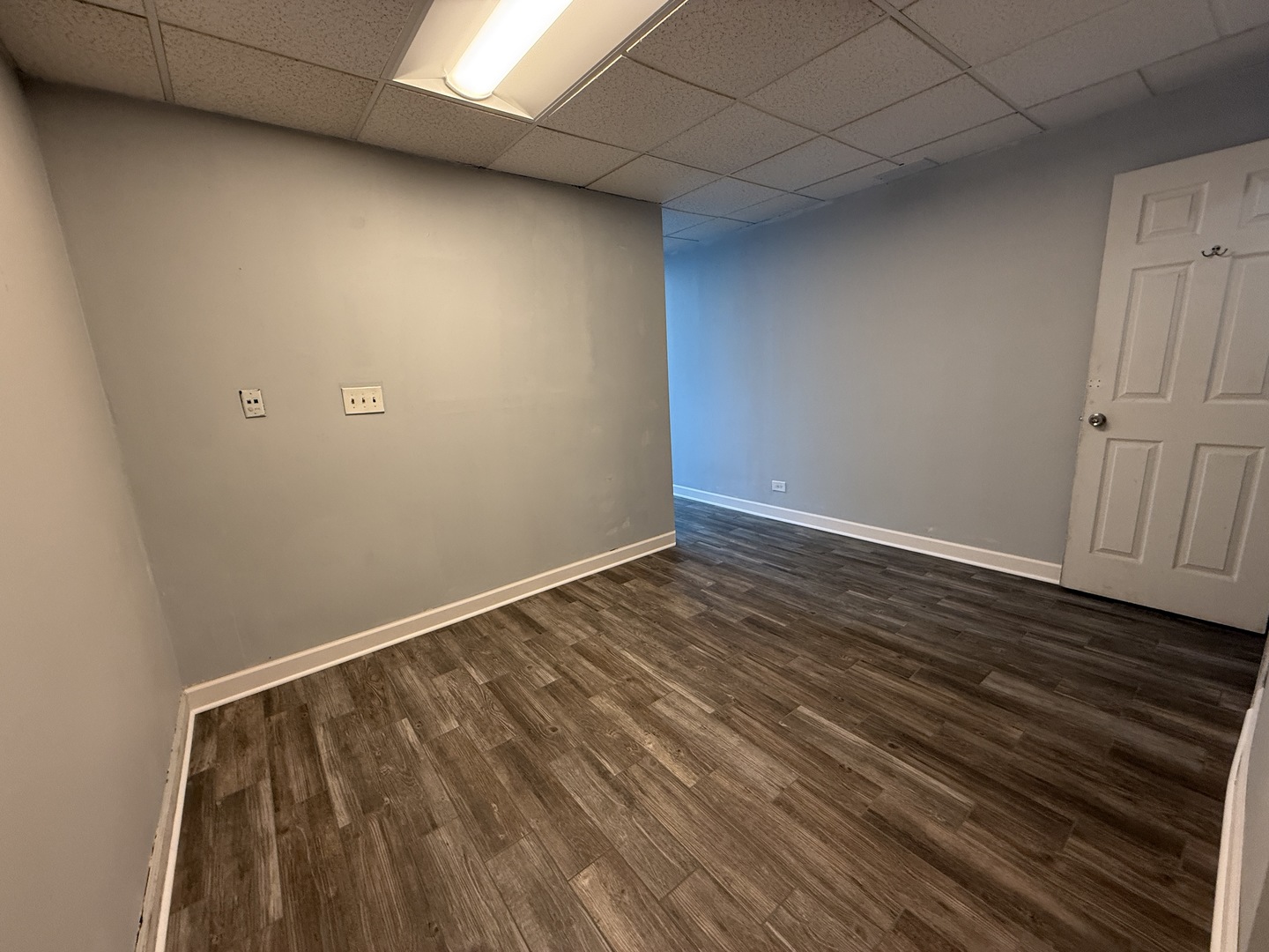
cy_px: 476
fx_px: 513
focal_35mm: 14
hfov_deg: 102.1
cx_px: 634
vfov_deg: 85.7
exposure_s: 1/100
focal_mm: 2.22
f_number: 2.2
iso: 200
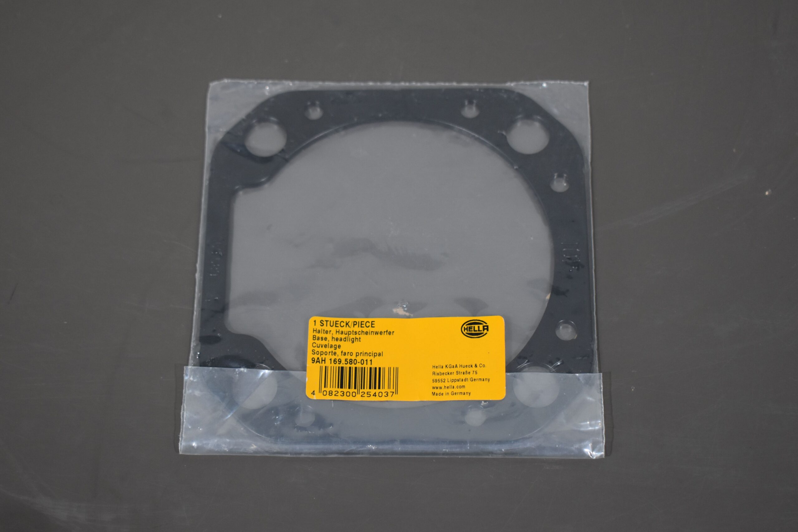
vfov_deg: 20.2
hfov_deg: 29.9
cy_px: 266
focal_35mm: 68
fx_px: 1496
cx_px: 399
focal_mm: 45
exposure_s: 1/160
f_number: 5
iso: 800
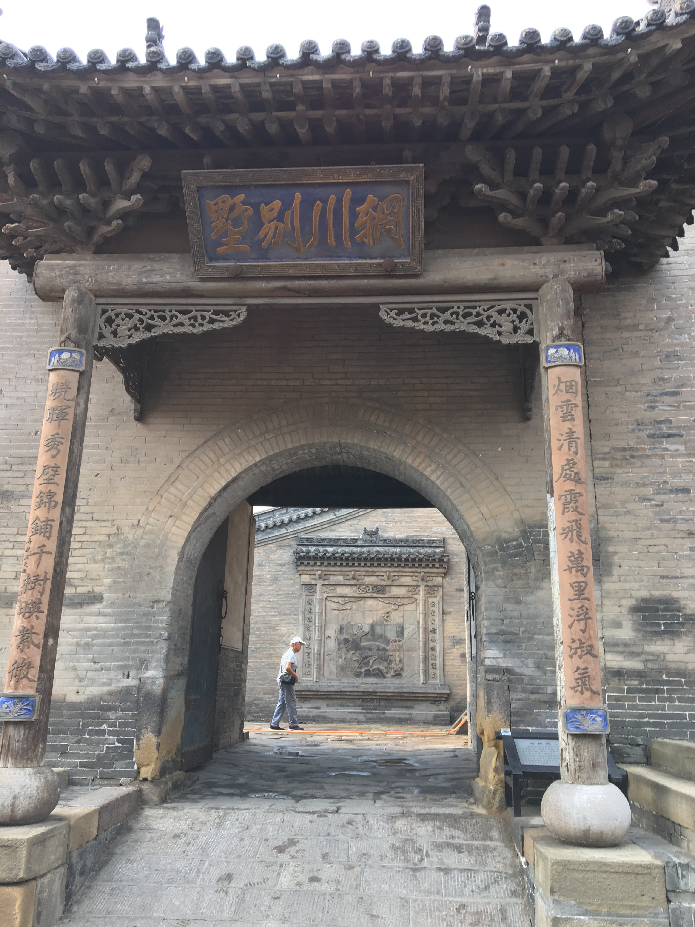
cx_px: 348
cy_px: 464
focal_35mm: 29
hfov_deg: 48.2
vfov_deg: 61.7
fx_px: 776
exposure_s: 1/118
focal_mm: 4.15
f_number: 2.2
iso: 25
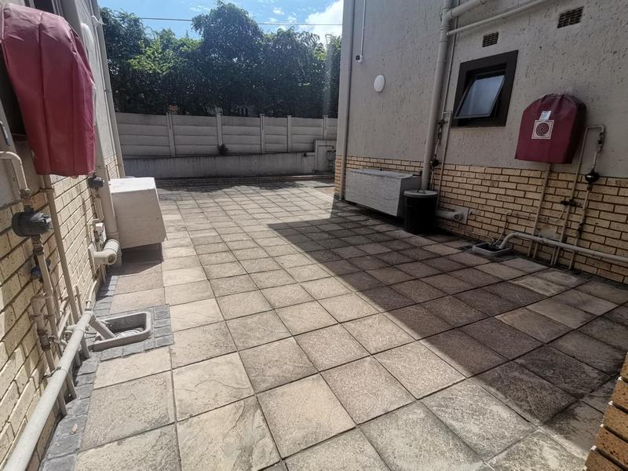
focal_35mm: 17
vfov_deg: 74.7
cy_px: 236
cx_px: 314
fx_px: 308
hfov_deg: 91.0
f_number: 2.4
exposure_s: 1/1560
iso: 50
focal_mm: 1.78
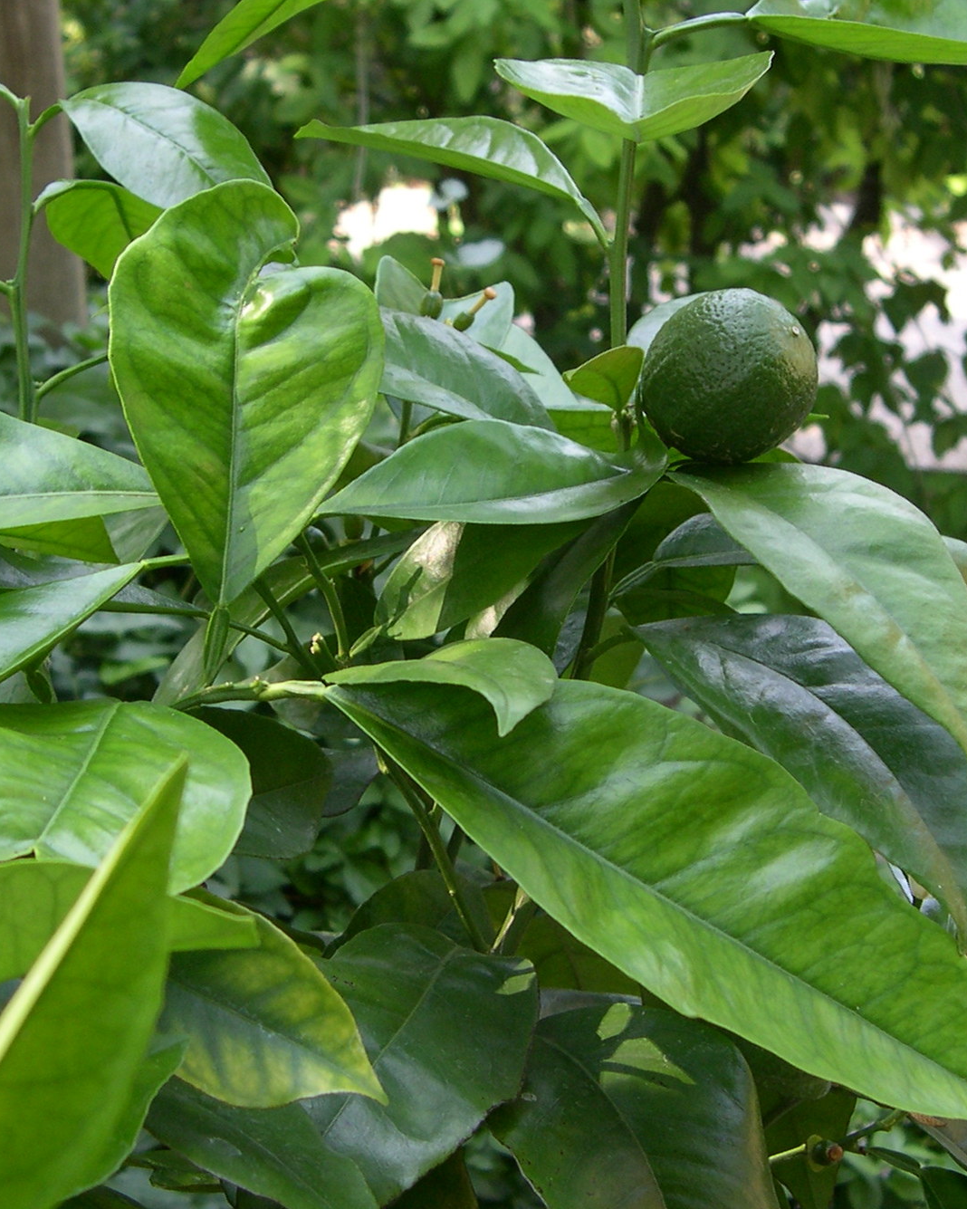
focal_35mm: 50
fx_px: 1789
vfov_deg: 37.3
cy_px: 603
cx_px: 260
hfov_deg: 29.8
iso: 100
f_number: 2.8
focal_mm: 8
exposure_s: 1/89
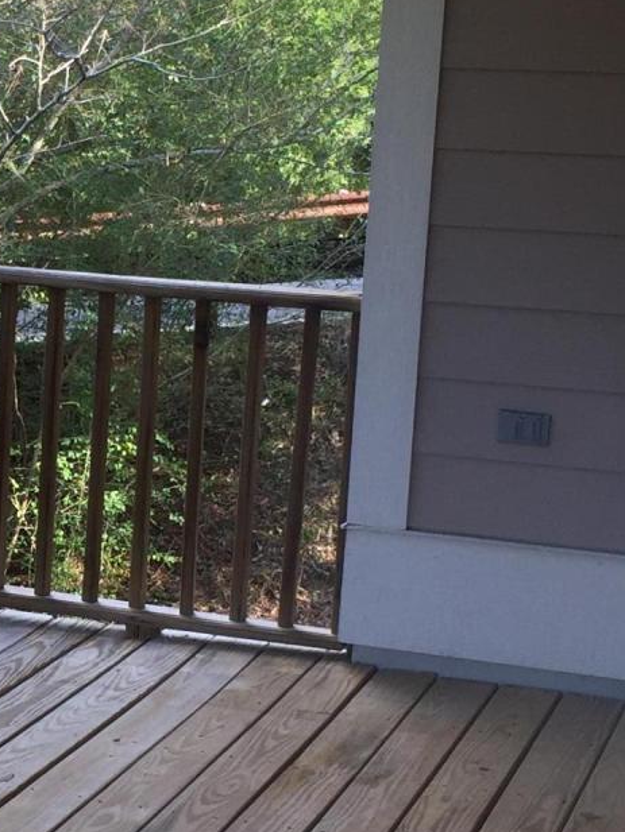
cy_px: 407
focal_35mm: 94
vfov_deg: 20.9
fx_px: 2262
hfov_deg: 15.3
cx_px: -66
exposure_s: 1/227
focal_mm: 4.15
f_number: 2.2
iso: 32
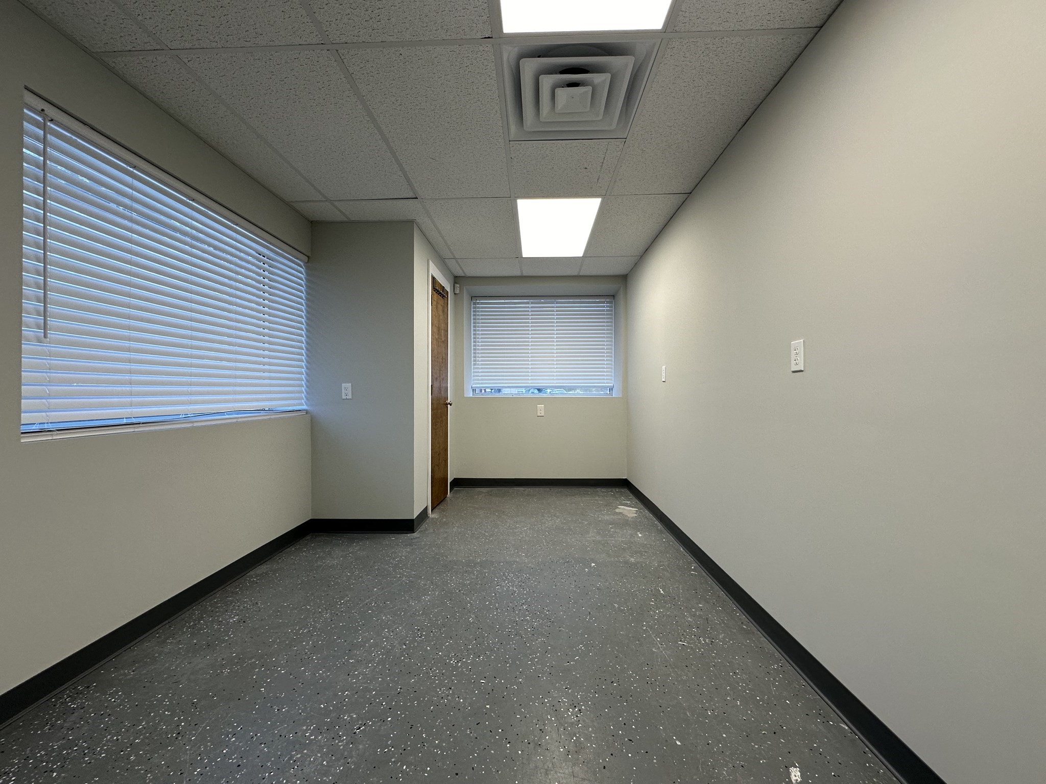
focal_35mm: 14
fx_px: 423
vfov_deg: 85.7
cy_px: 392
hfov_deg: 102.1
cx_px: 523
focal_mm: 2.22
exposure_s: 1/120
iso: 100
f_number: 2.2
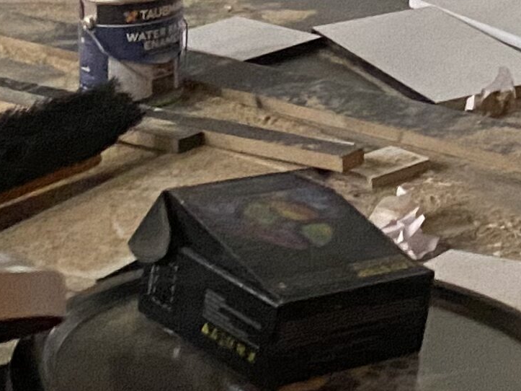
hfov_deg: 12.9
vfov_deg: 8.9
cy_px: -652
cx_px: 769
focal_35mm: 145
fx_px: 2182
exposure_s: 1/33
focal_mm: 4.25
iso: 500
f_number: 1.8
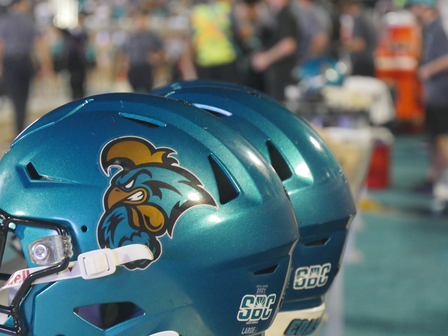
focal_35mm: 138
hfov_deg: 14.3
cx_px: 224
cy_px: 168
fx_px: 1786
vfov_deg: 10.7
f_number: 5.4
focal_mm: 69
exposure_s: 1/100
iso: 3200
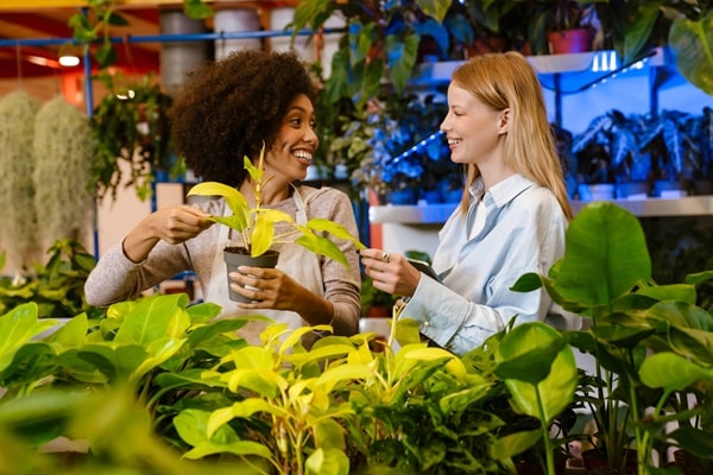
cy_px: 238
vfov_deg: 21.2
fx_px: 1267
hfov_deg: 31.4
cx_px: 356
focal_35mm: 64
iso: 1000
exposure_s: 1/160
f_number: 2.8
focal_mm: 64
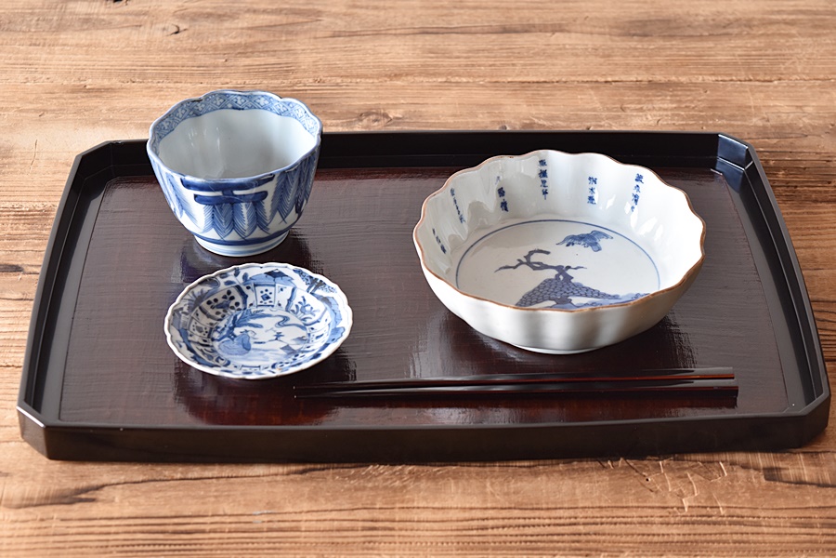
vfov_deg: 16.6
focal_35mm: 82
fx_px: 1916
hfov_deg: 24.6
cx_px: 418
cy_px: 279
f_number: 6.3
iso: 400
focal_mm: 55
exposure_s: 1/5
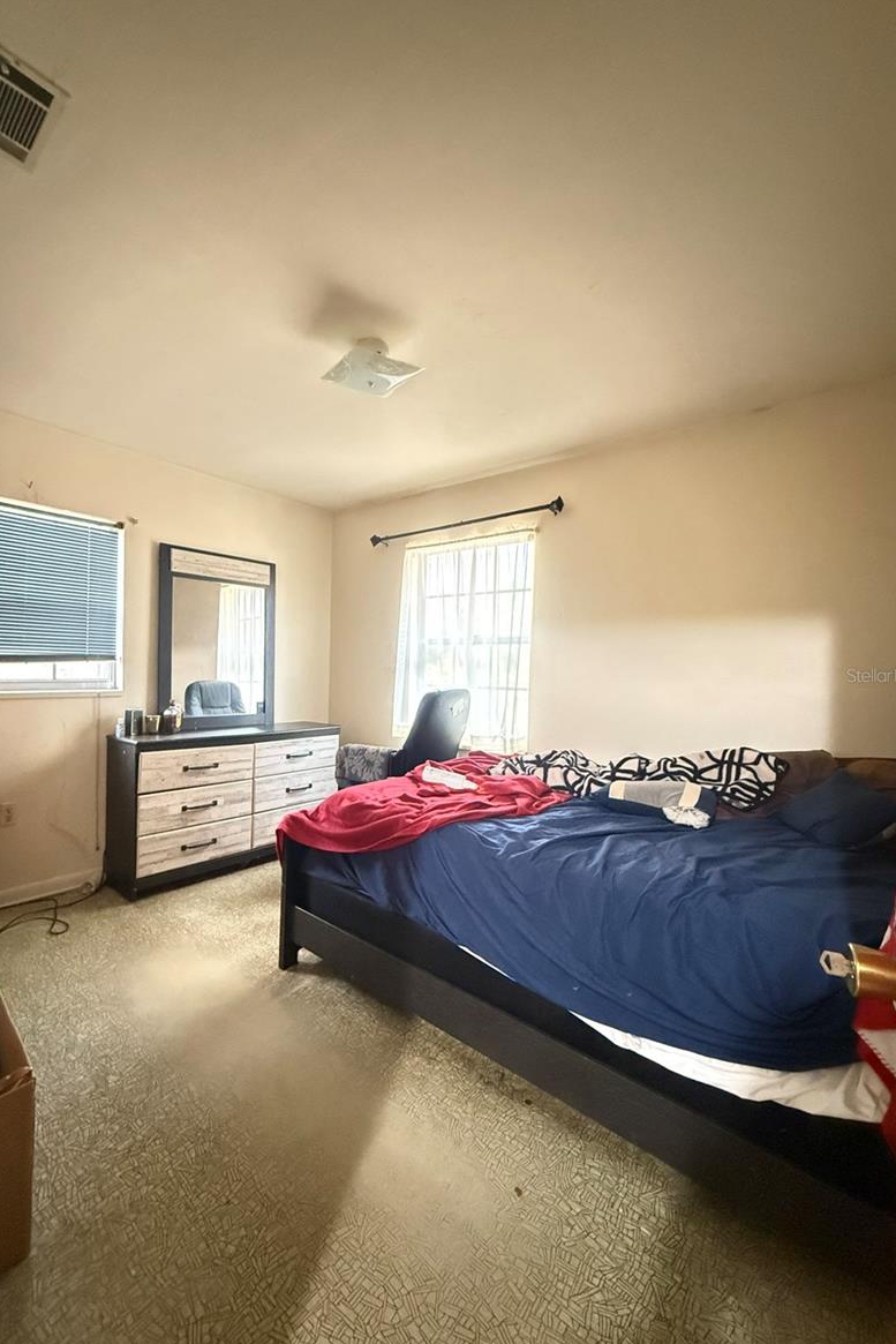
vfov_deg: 100.4
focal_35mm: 15
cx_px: 409
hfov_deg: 77.2
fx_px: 560
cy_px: 675
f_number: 2.2
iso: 2500
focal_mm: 2.22
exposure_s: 1/24
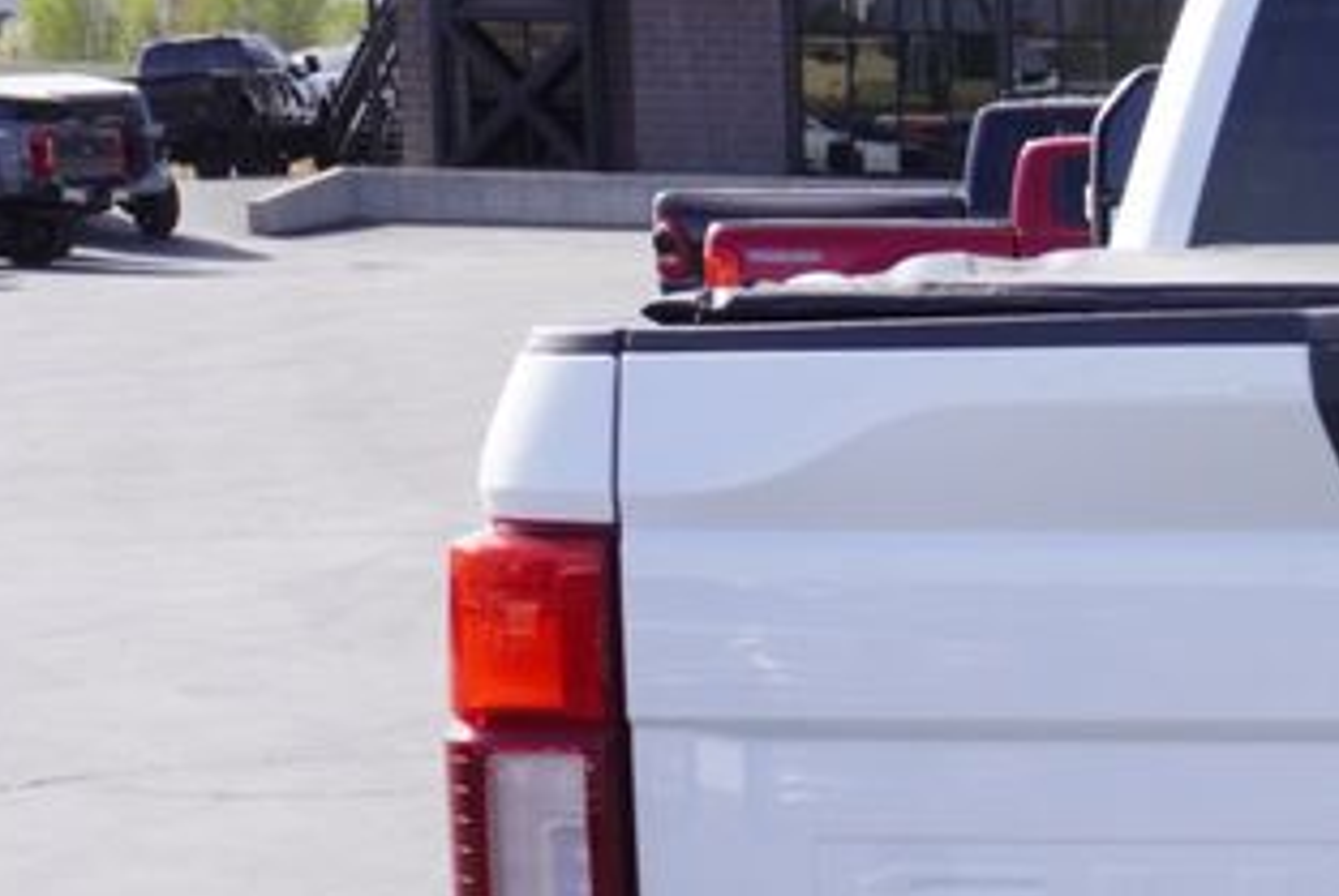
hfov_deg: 16.0
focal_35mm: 118
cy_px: 939
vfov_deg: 11.5
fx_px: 4395
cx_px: 1940
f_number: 8
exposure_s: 1/125
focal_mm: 24
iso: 100
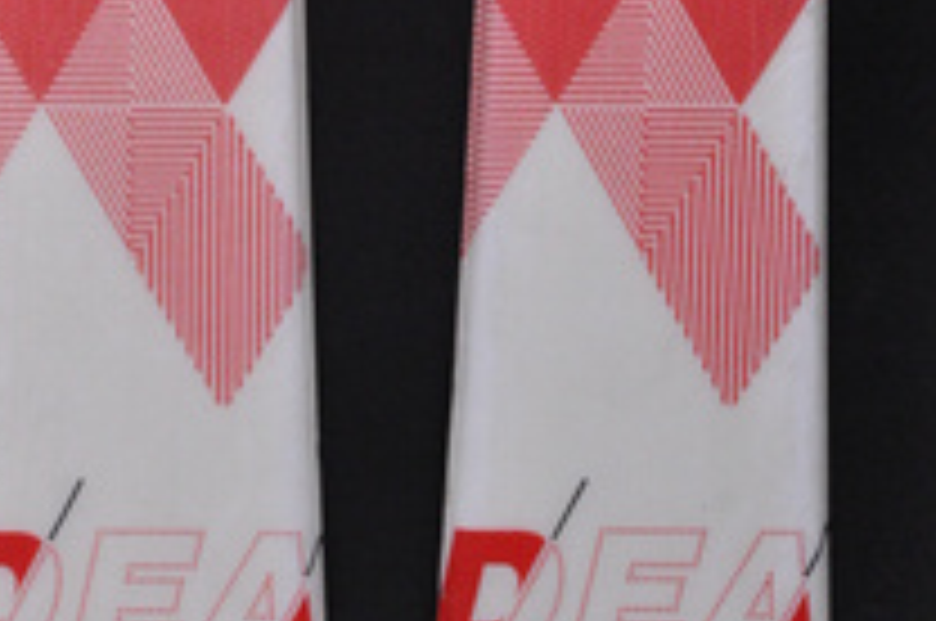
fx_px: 7167
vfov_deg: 5.0
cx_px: 389
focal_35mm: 276
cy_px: -4
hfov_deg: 7.5
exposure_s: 1/125
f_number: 9.5
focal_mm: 85
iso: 3200
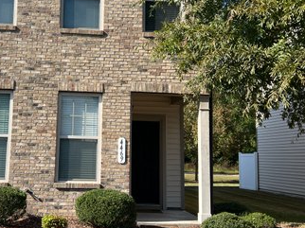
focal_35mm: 51
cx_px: 90
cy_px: 88
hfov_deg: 36.9
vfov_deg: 28.4
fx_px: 449
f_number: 1.5
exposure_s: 1/2841
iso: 50
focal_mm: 5.7
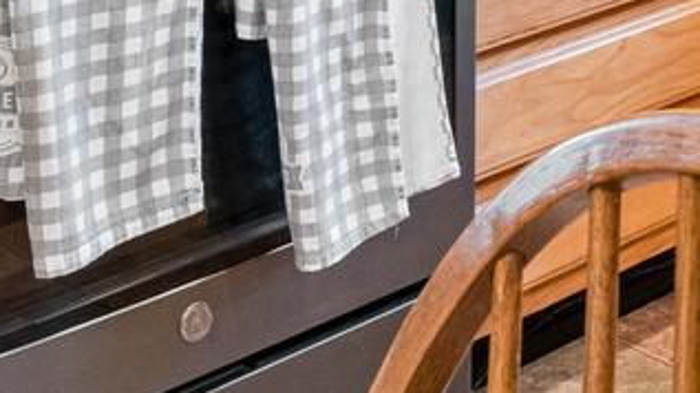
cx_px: 983
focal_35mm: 115
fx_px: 2134
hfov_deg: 17.2
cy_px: -705
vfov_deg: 8.9
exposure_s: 1/3
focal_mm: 17
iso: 640
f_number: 8
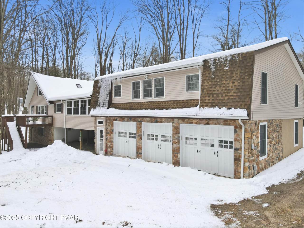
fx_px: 211
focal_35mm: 24
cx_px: 152
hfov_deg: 71.6
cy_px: 114
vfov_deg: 56.8
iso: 100
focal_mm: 4.5
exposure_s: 1/160
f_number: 2.8
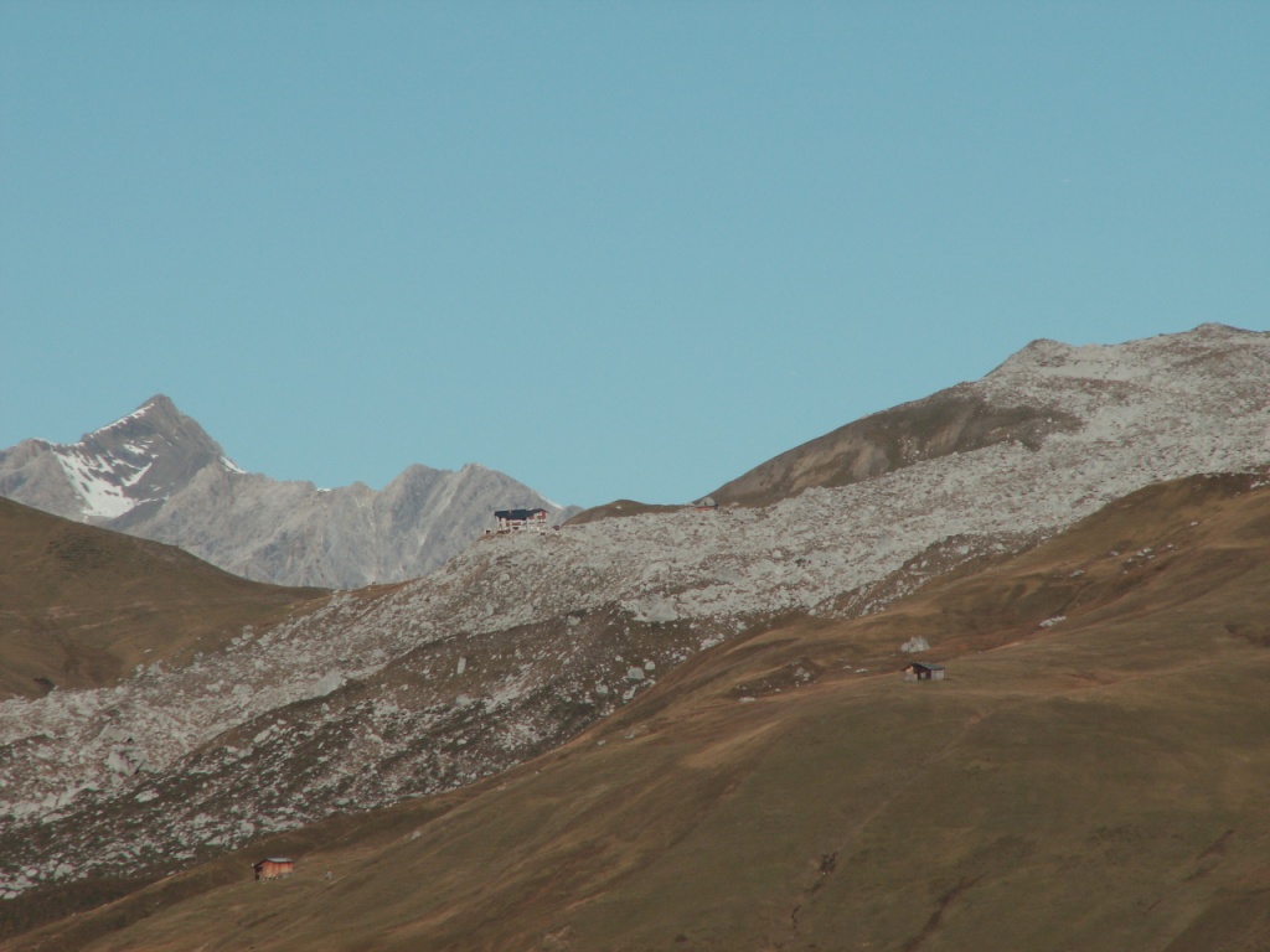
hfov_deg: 5.8
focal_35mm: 339
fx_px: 12437
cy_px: 476
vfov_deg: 4.4
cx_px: 635
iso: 50
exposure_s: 1/800
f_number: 5.6
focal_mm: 56.17
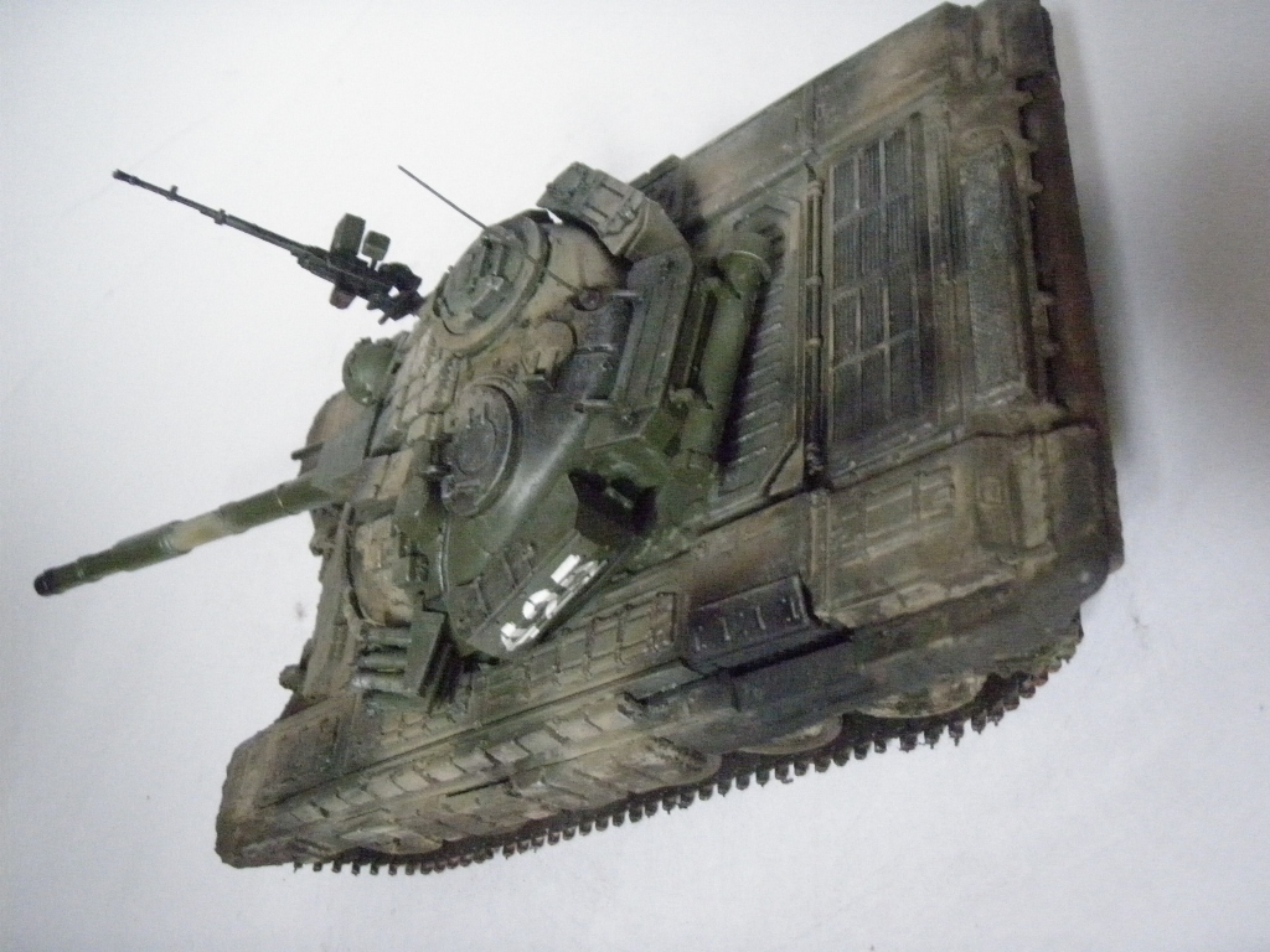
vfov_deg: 37.7
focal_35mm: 38
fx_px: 1394
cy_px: 476
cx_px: 635
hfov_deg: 49.0
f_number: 3.5
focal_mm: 6.7
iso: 1250
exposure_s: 1/15
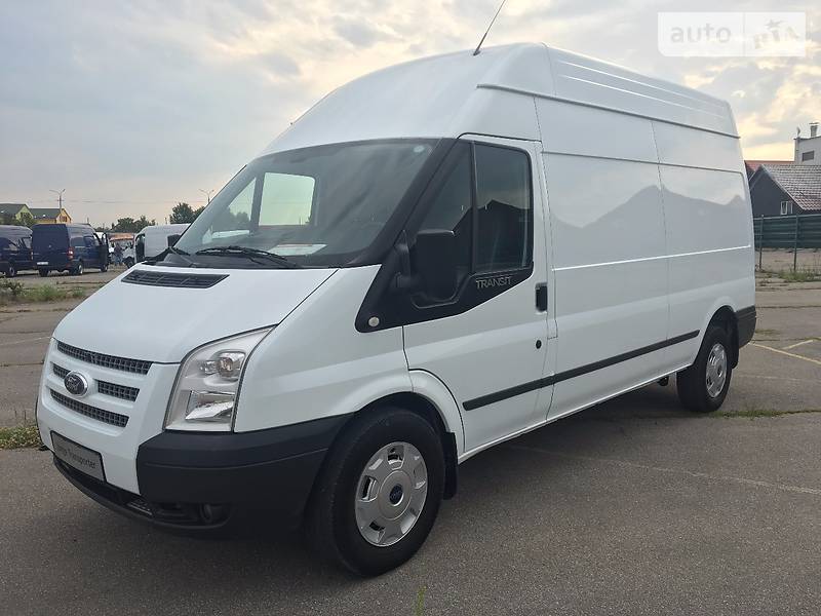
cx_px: 410
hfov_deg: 61.7
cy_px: 308
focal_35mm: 29
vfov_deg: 48.2
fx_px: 688
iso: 25
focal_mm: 4.2
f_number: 2.2
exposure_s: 1/705
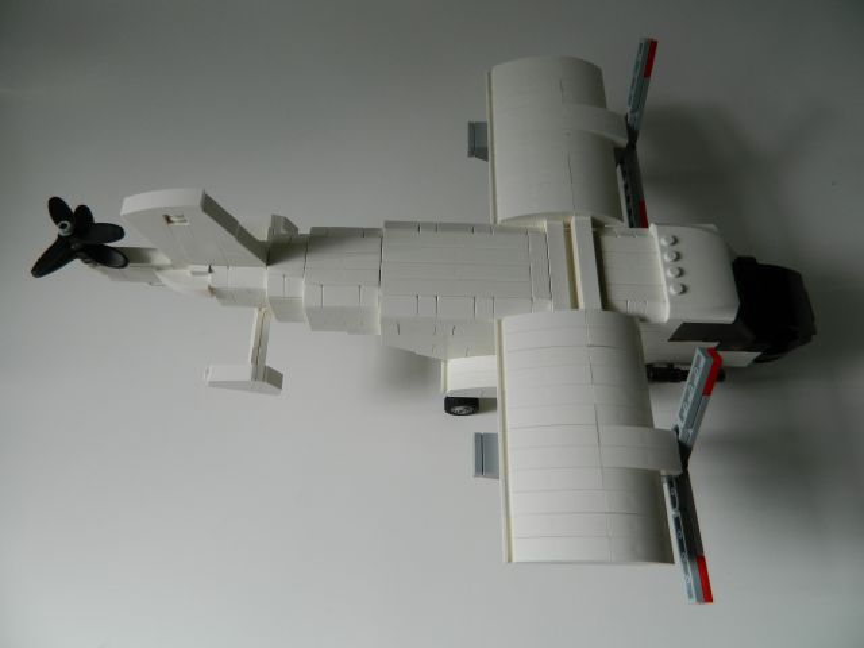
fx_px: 624
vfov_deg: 54.9
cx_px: 432
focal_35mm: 25
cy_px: 324
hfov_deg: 69.4
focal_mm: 4.5
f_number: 3.1
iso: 80
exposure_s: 1/50
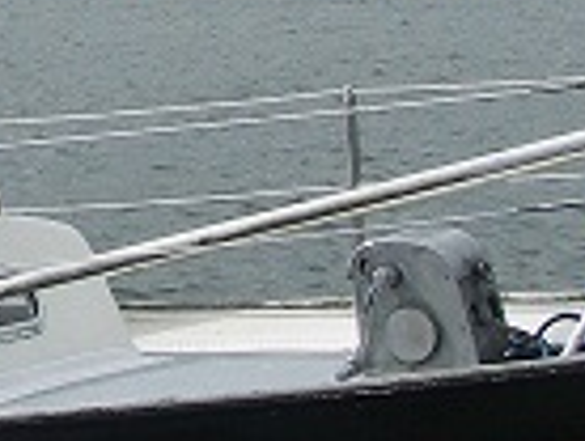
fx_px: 3200
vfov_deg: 7.9
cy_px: 85
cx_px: -292
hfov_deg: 10.1
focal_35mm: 189
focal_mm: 8.3
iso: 50
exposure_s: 1/250
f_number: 5.6
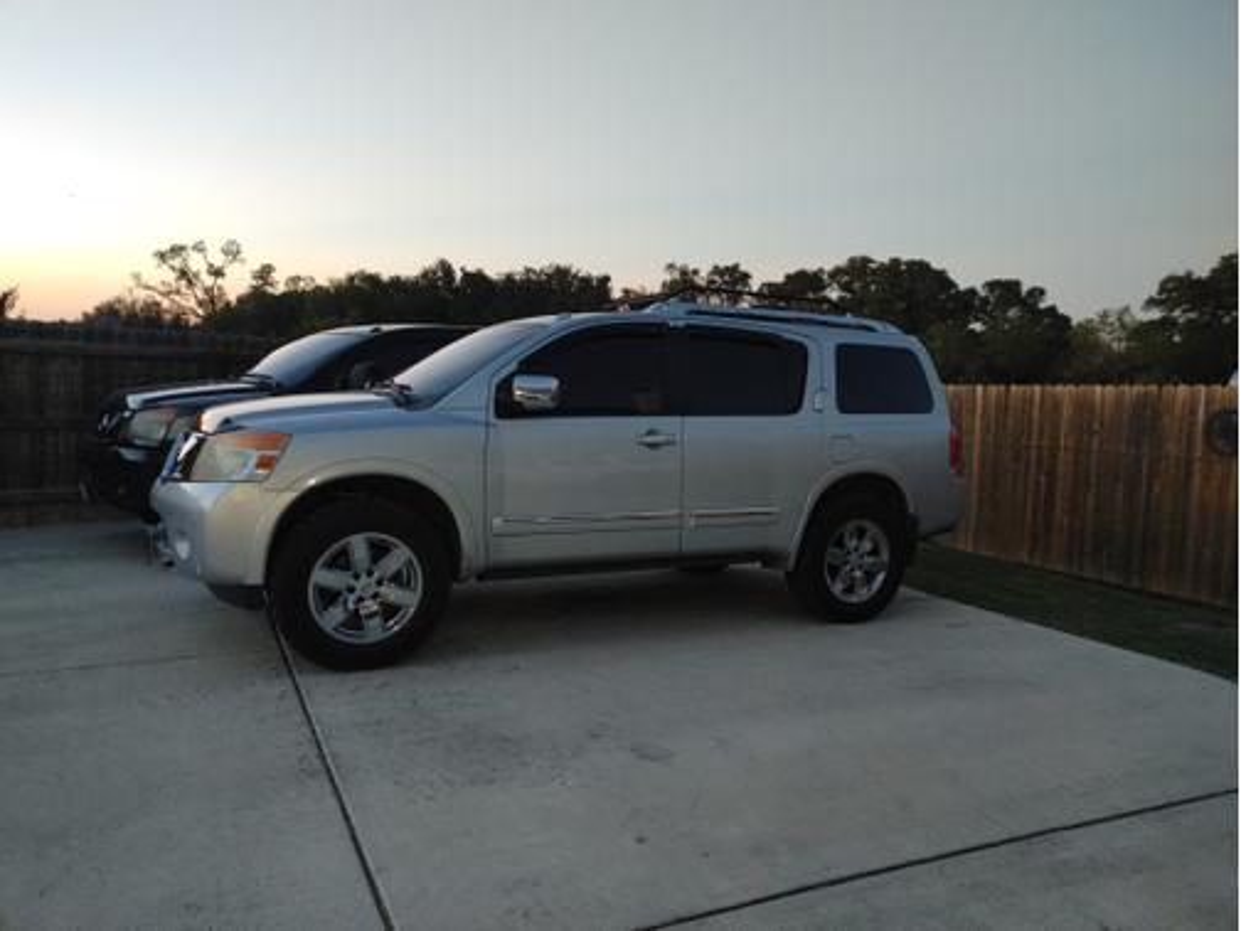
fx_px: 932
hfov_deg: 67.3
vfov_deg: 53.1
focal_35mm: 26
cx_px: 620
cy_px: 466
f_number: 1.8
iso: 400
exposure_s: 1/17
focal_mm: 5.58
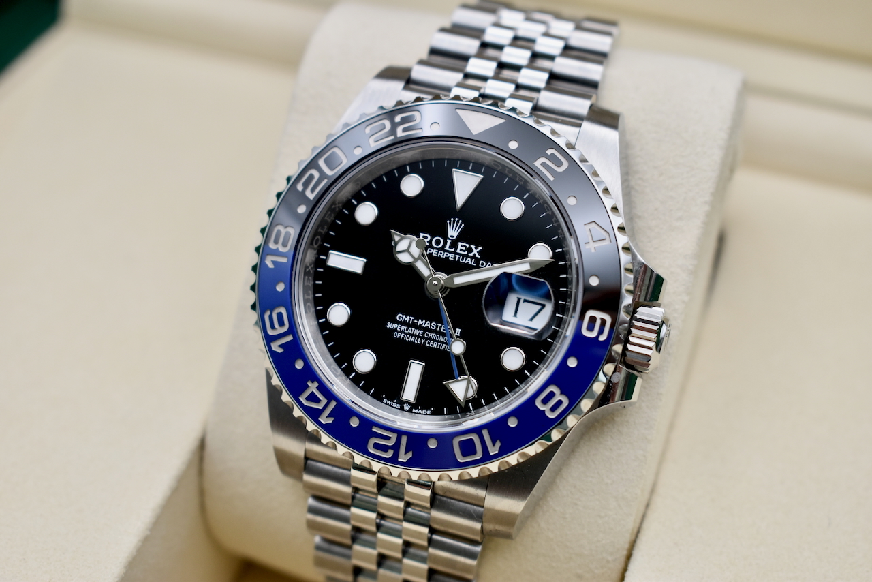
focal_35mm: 60
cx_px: 436
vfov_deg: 22.6
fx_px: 1454
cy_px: 291
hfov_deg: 33.4
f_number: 5.6
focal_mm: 40
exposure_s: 1/125
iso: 400
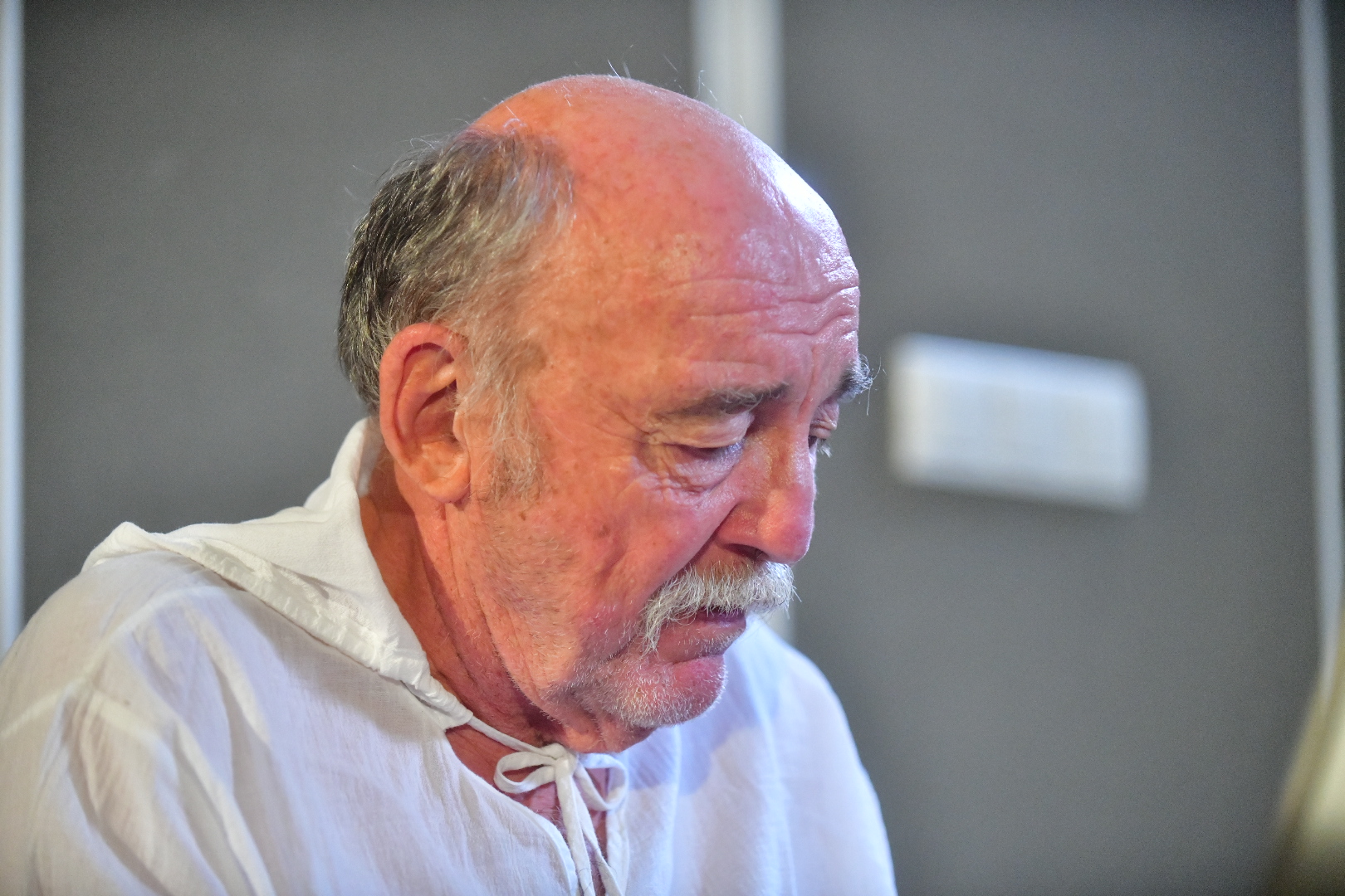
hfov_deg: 17.1
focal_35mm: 120
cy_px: 448
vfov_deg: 11.4
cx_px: 672
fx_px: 4483
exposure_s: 1/640
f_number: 2.8
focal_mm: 120
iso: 6400
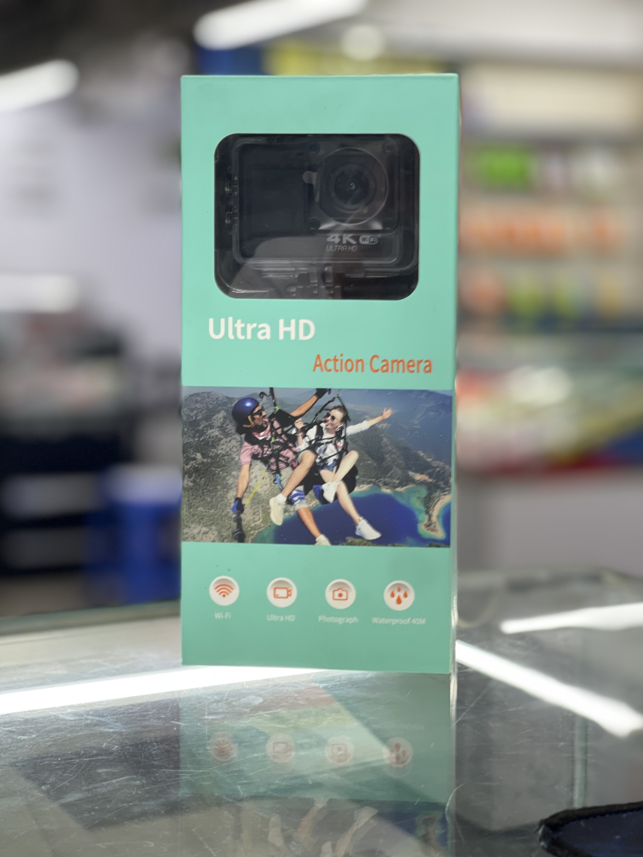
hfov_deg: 22.9
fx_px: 1585
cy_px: 428
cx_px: 322
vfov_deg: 30.3
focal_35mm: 64
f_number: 2.2
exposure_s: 1/100
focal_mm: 7.5
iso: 80
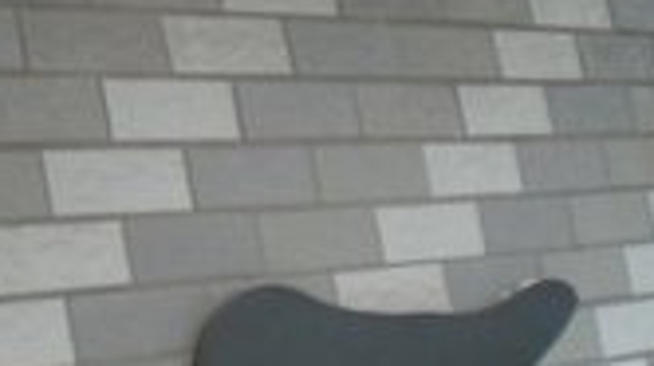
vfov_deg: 9.6
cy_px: 6
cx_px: -232
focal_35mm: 125
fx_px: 2166
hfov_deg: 16.1
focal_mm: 6.3
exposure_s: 1/100
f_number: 3.1
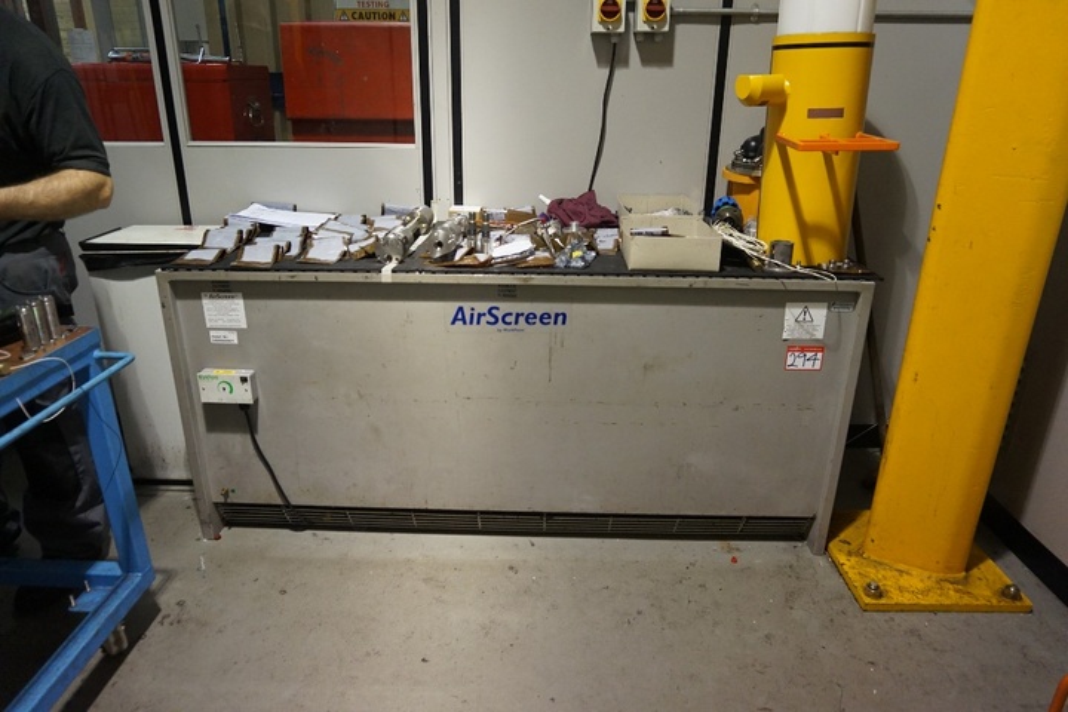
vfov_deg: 53.1
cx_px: 534
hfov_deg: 73.7
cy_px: 356
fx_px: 712
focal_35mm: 24
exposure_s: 1/160
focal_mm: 16
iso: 1600
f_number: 4
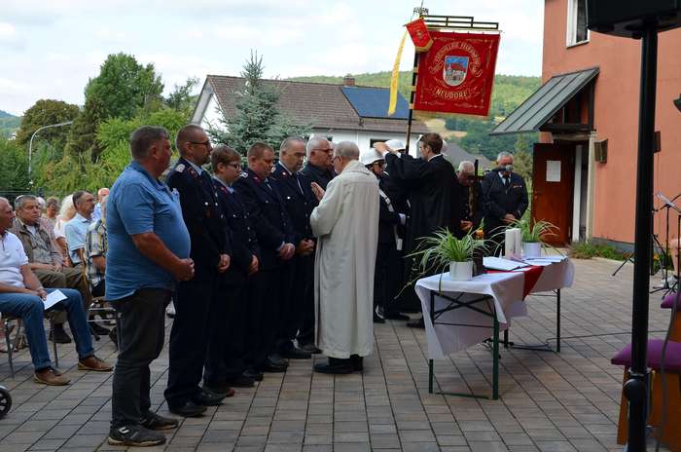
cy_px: 226
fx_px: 736
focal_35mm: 39
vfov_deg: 34.1
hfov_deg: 49.6
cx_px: 340
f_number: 7.1
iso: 200
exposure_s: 1/200
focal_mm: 26
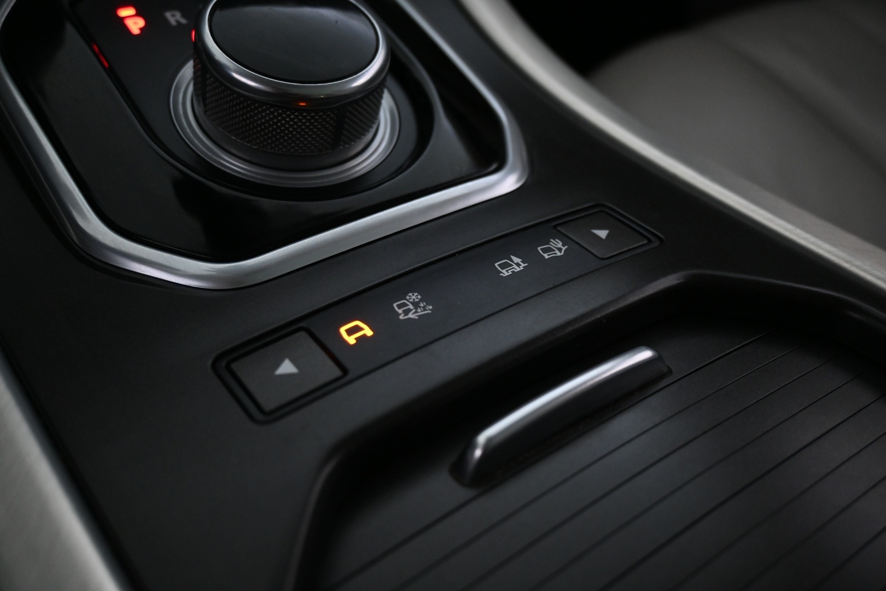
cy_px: 296
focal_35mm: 34
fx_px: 831
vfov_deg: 39.1
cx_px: 443
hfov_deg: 56.1
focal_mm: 22.5
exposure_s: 1/40
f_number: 4
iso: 1400
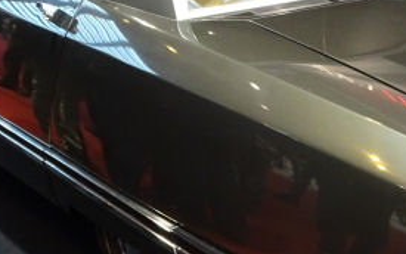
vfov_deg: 17.6
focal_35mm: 74
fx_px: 819
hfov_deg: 27.0
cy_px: 108
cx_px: 356
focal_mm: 4.1
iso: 320
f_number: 3.5
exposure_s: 1/30
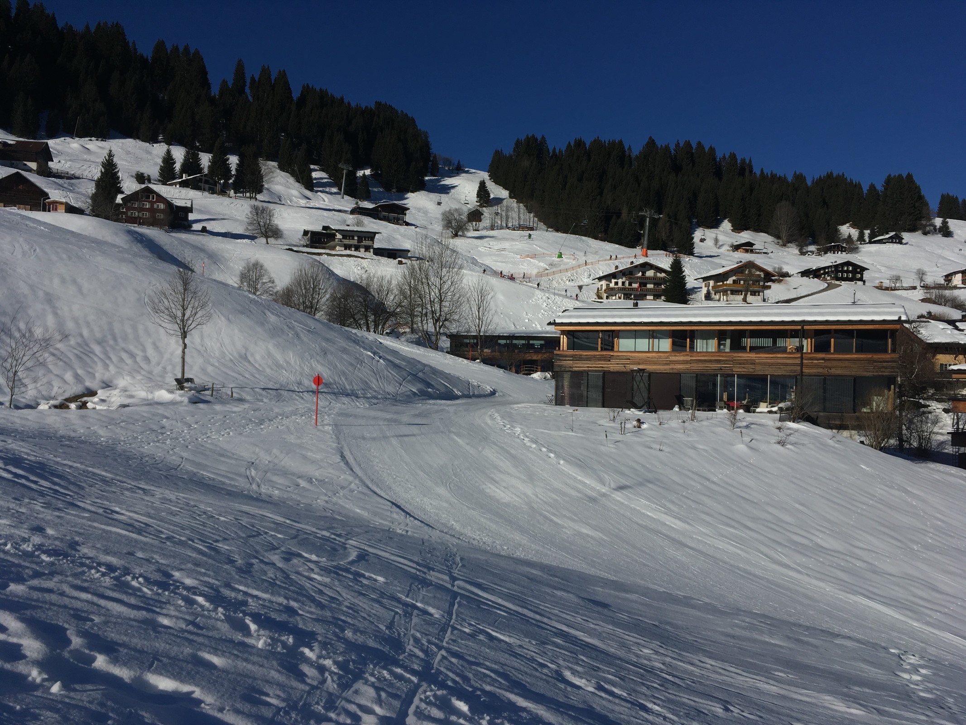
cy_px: 362
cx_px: 483
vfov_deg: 48.2
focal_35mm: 29
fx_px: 809
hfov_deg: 61.7
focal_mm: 4.15
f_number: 2.2
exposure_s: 1/3846
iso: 25
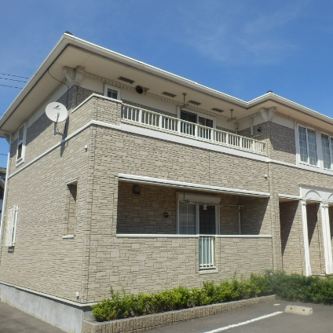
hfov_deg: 50.4
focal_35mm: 32
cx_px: 217
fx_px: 348
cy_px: 177
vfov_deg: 51.1
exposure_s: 1/160
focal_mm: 4.2
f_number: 7.9
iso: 80
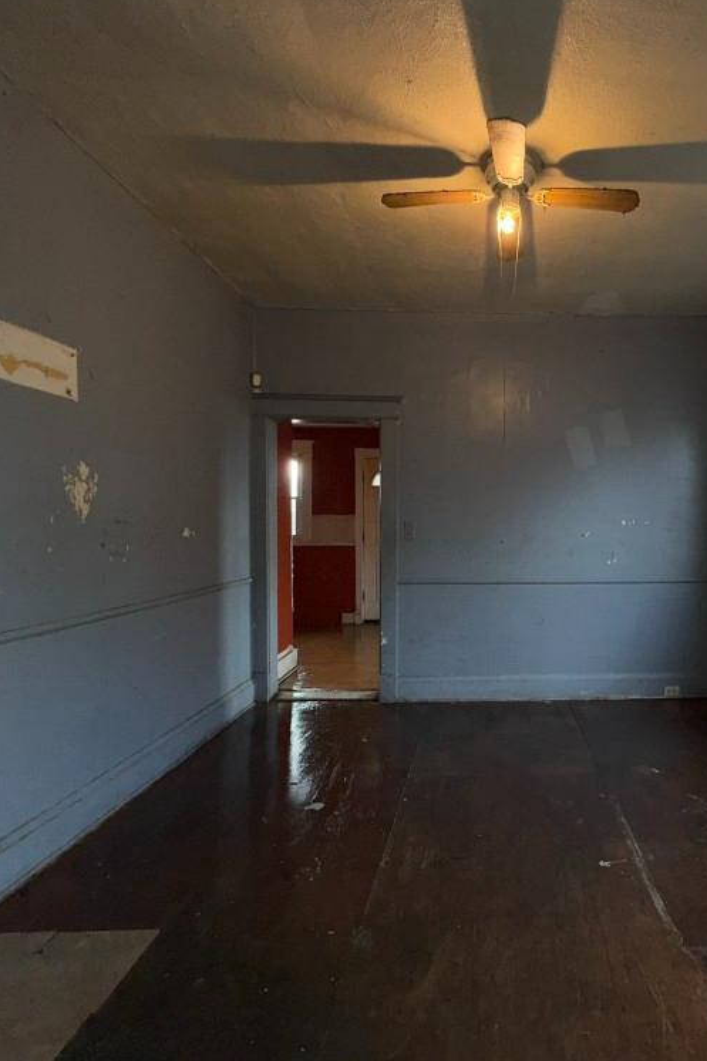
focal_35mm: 20
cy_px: 528
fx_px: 589
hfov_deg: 59.0
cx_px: 519
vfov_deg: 84.0
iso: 32
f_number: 2.2
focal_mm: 2.22
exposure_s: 1/60
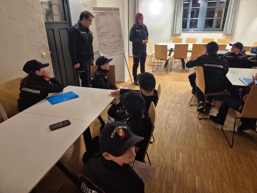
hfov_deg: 73.9
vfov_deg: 58.9
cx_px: 128
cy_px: 96
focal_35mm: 23
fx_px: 171
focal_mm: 5.4
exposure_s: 1/100
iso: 250
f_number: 1.8
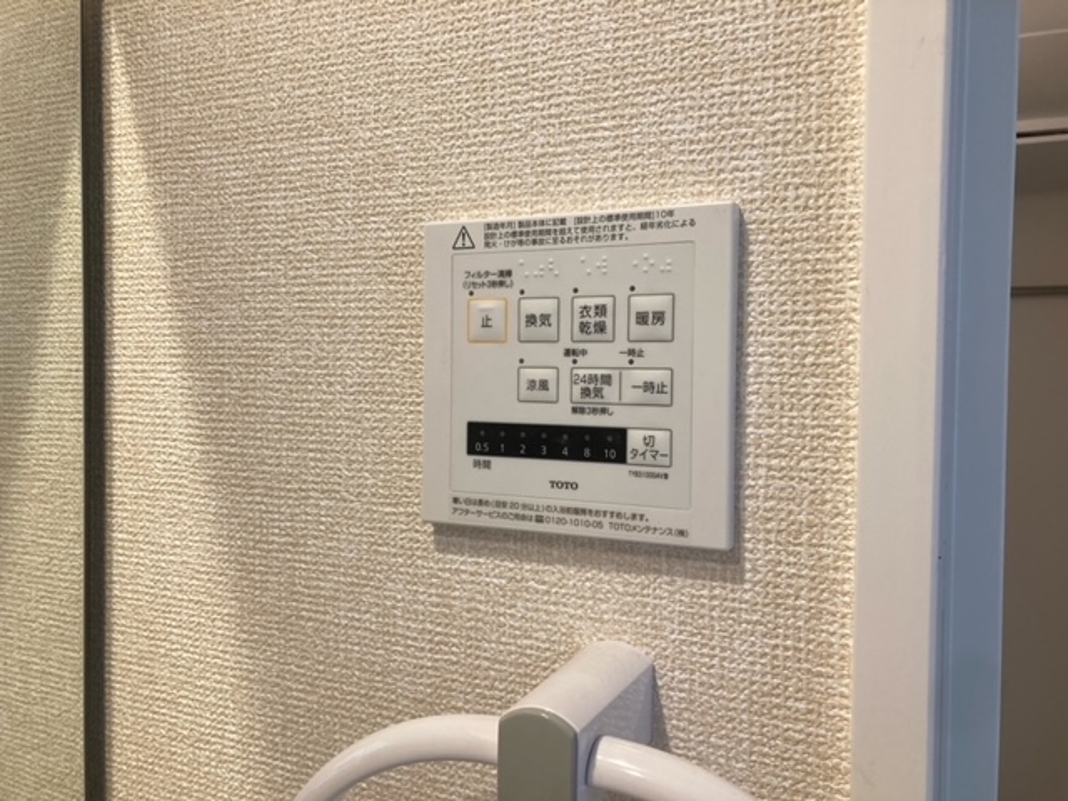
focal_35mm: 28
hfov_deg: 63.4
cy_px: 400
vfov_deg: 49.7
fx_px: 864
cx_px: 534
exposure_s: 1/99
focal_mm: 3.99
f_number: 1.8
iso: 50
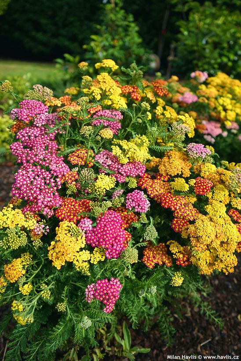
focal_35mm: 28
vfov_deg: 65.5
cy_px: 180
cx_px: 120
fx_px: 281
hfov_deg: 46.4
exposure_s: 1/500
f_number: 4
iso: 64
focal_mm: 28
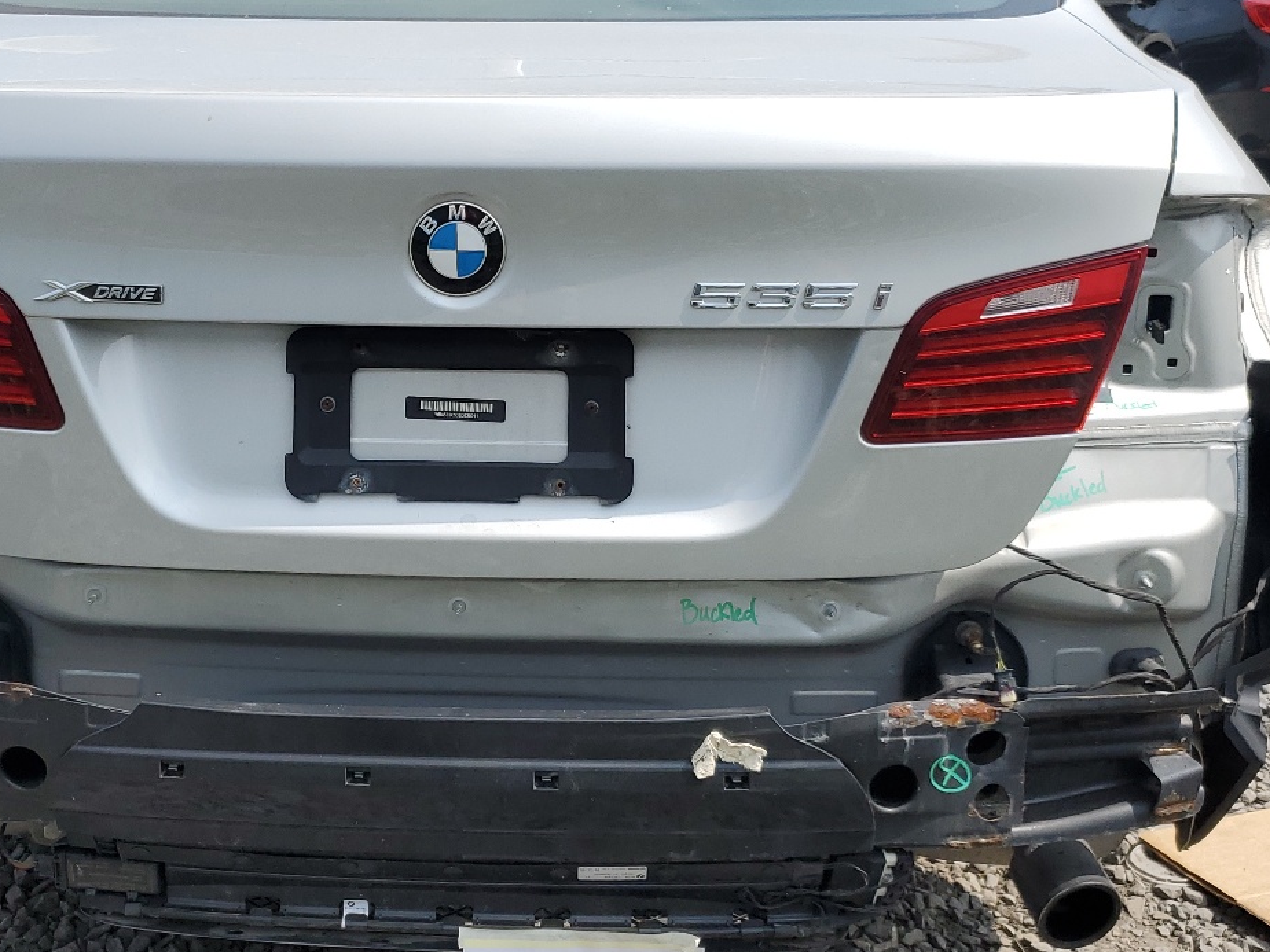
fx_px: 1651
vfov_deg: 32.1
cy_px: 385
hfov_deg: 41.7
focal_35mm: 45
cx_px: 469
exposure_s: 1/3333
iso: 50
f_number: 1.5
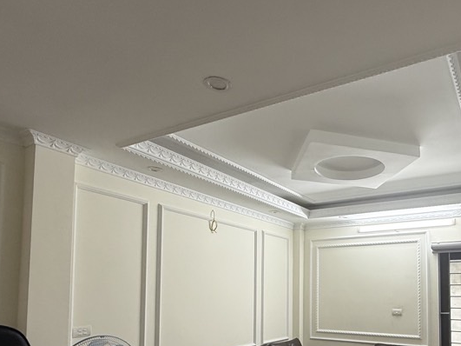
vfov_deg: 48.8
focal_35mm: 27
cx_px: 324
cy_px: 270
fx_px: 359
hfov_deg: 62.9
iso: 200
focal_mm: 2.22
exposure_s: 1/100
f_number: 2.2
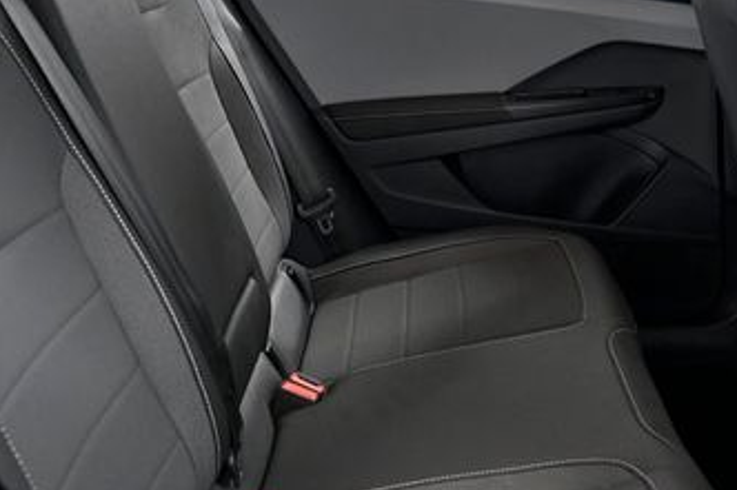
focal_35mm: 54
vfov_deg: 24.8
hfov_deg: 36.5
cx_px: 495
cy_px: 132
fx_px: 1105
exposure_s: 1/100
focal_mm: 28
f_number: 5
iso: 2000
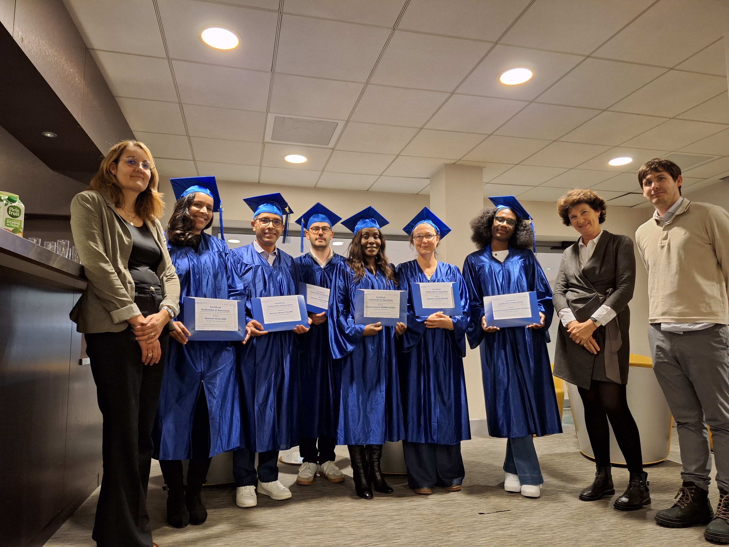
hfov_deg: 73.9
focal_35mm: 23
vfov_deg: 58.9
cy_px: 274
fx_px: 484
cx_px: 364
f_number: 1.8
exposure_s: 1/20
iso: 400
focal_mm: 5.54
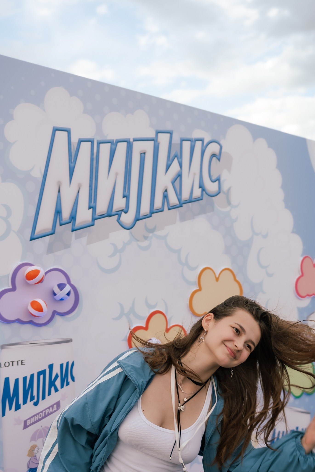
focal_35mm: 50
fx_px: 656
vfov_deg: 39.6
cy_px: 248
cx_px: 147
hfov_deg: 27.0
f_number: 2.8
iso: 125
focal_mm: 34
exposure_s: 1/400
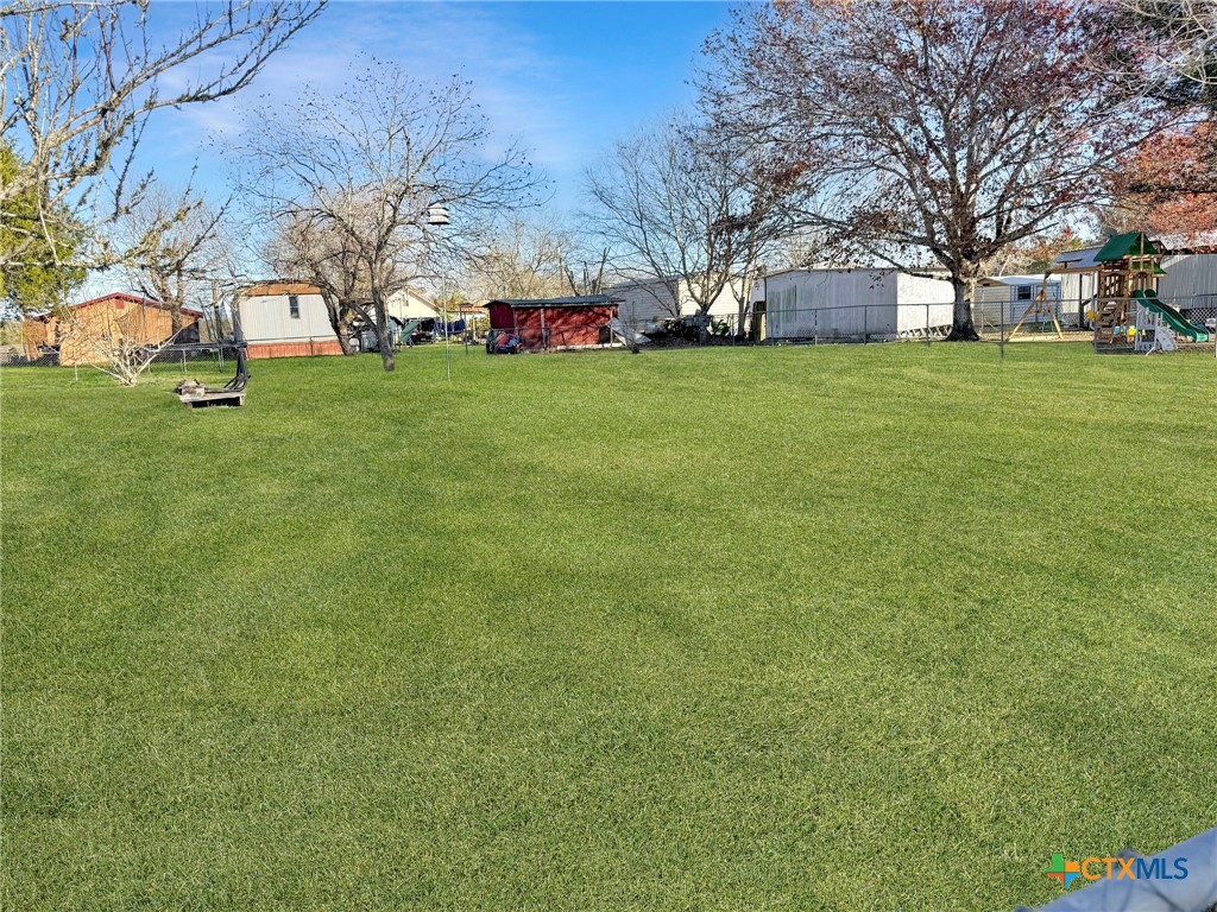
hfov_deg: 71.6
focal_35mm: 24
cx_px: 608
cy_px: 456
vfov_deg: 56.8
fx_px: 844
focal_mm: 6.76
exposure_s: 1/1949
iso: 80
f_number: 1.78
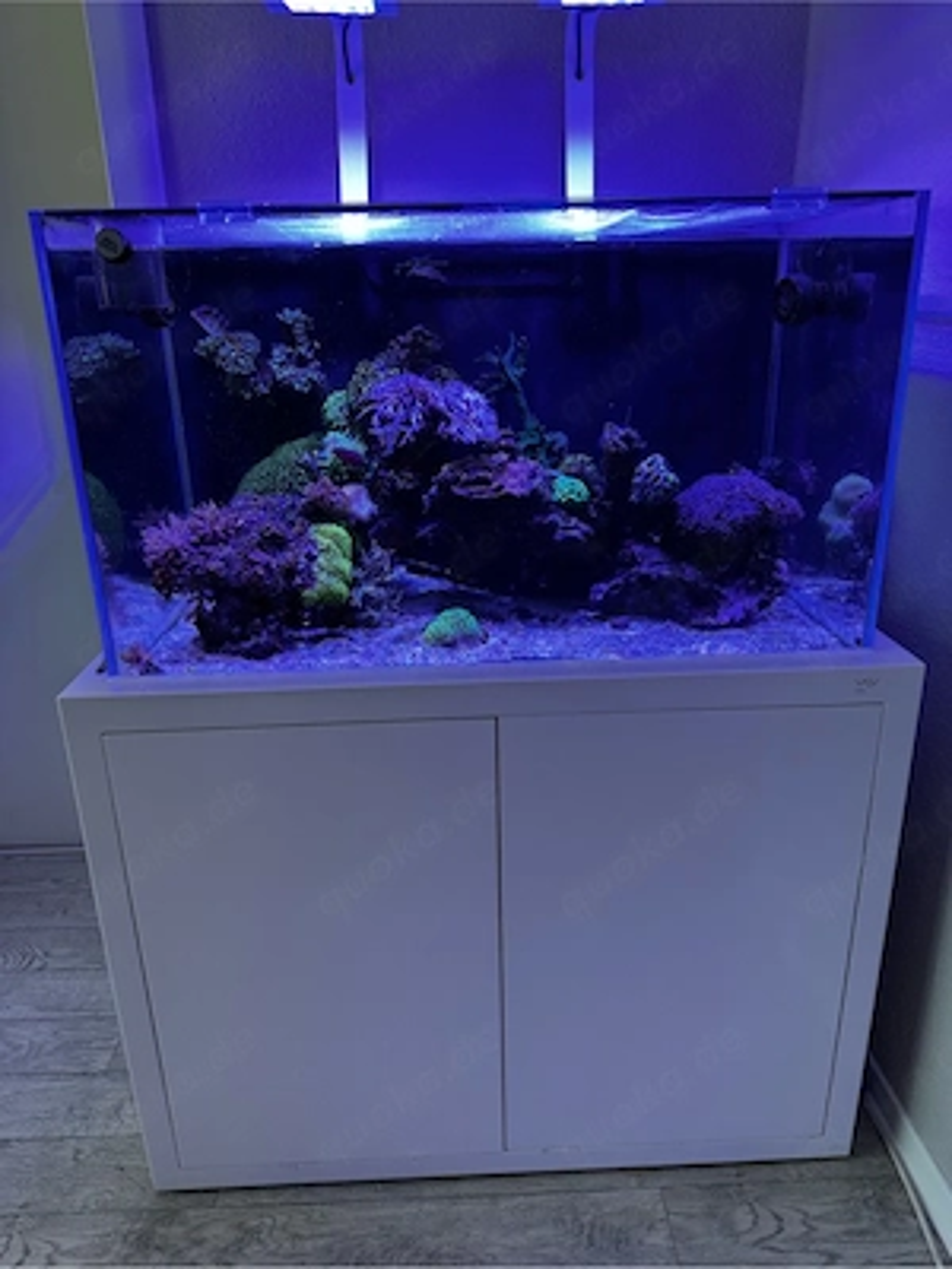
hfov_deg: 56.8
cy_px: 634
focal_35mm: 24
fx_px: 880
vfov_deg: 71.6
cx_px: 476
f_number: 1.78
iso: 80
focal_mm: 6.86
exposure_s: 1/71
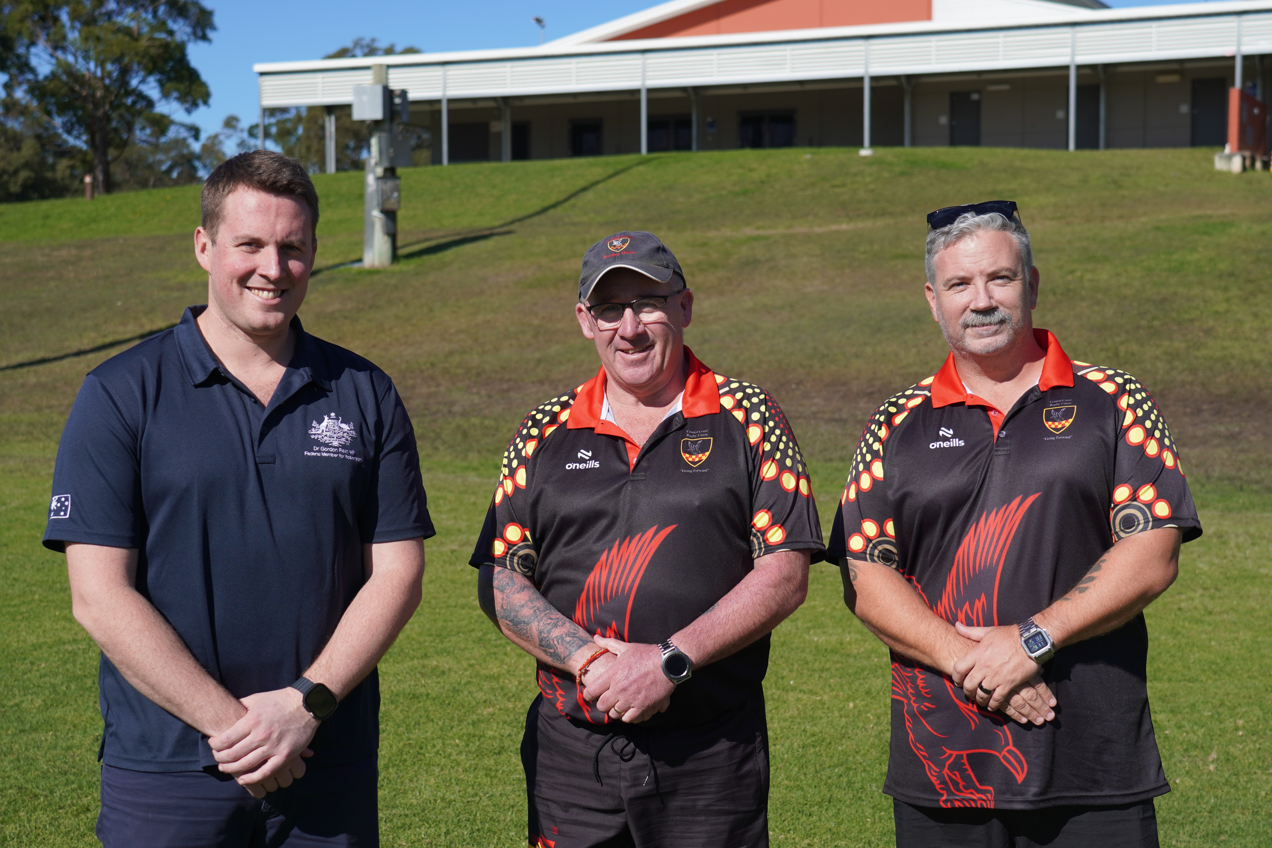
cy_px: 424
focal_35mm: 56
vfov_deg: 24.4
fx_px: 1961
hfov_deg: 35.9
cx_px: 636
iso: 100
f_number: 4.5
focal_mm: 37
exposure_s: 1/1000
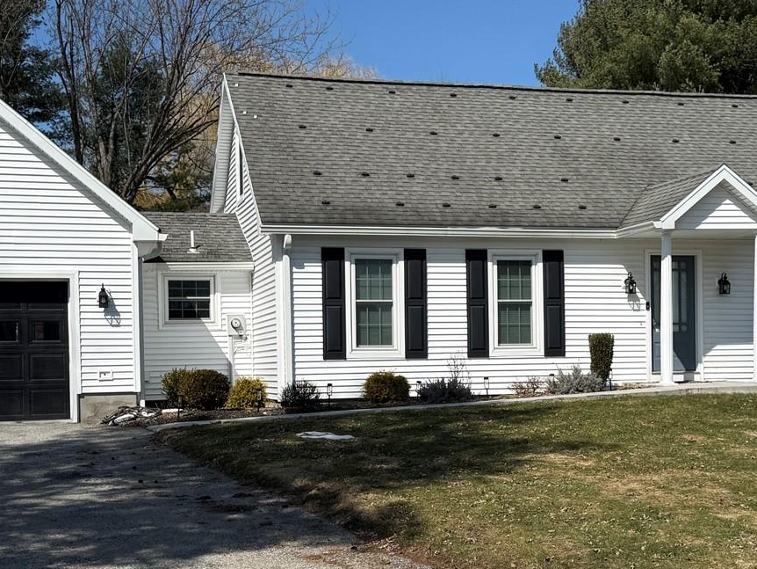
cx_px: 428
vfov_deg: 25.5
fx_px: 1247
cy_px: 375
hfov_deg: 33.7
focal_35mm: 57
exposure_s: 1/7353
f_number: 1.78
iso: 80
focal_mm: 6.76
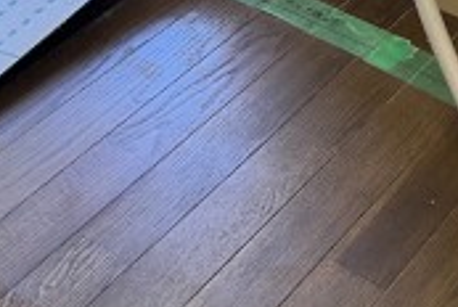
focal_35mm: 78
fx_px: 994
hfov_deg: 22.4
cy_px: -15
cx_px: 638
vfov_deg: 17.1
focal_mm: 5.1
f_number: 1.6
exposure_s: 1/50
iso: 100
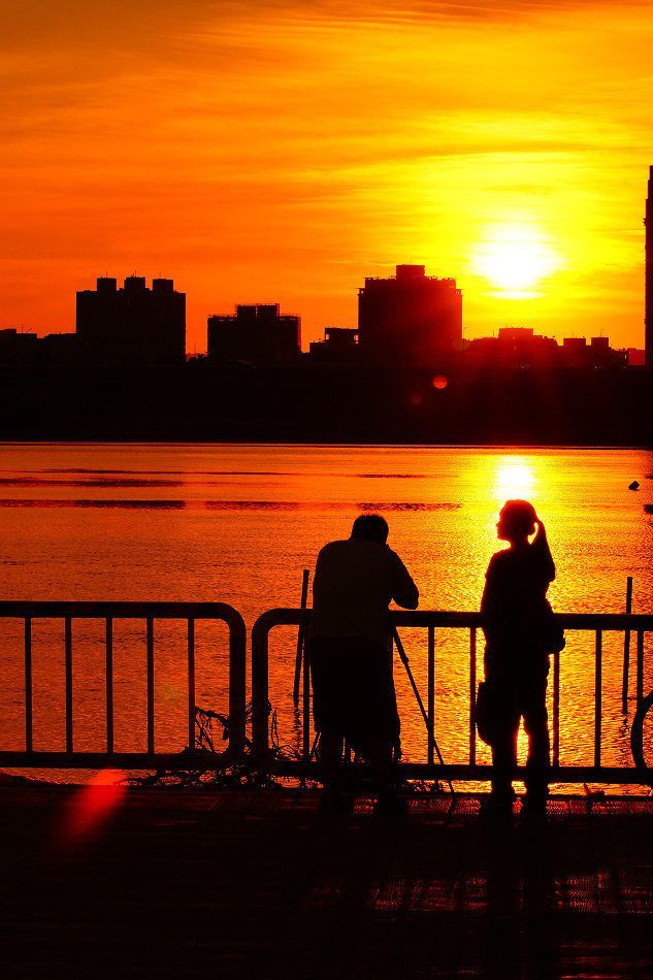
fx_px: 2858
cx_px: 326
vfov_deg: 19.5
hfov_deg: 13.0
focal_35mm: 105
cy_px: 490
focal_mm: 70
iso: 200
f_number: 14
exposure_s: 1/500
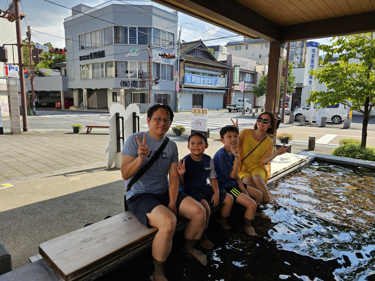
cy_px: 140
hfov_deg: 73.9
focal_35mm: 23
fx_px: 249
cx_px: 188
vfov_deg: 58.9
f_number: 1.7
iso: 16
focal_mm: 6.3
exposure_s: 1/487
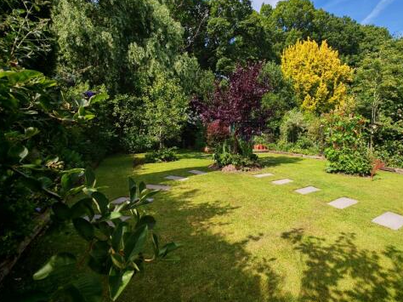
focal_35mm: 16
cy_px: 136
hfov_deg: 93.5
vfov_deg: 77.8
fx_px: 186
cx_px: 238
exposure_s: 1/590
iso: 50
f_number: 2
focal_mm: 1.82
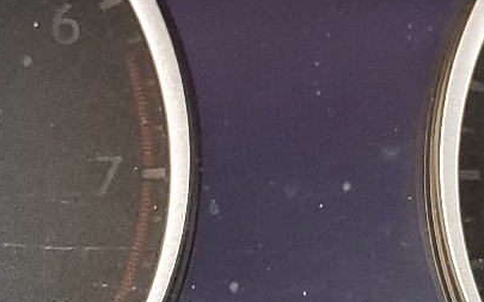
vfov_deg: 12.0
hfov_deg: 19.1
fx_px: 1438
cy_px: 107
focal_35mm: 109
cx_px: 292
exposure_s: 1/17
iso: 486
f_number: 1.5
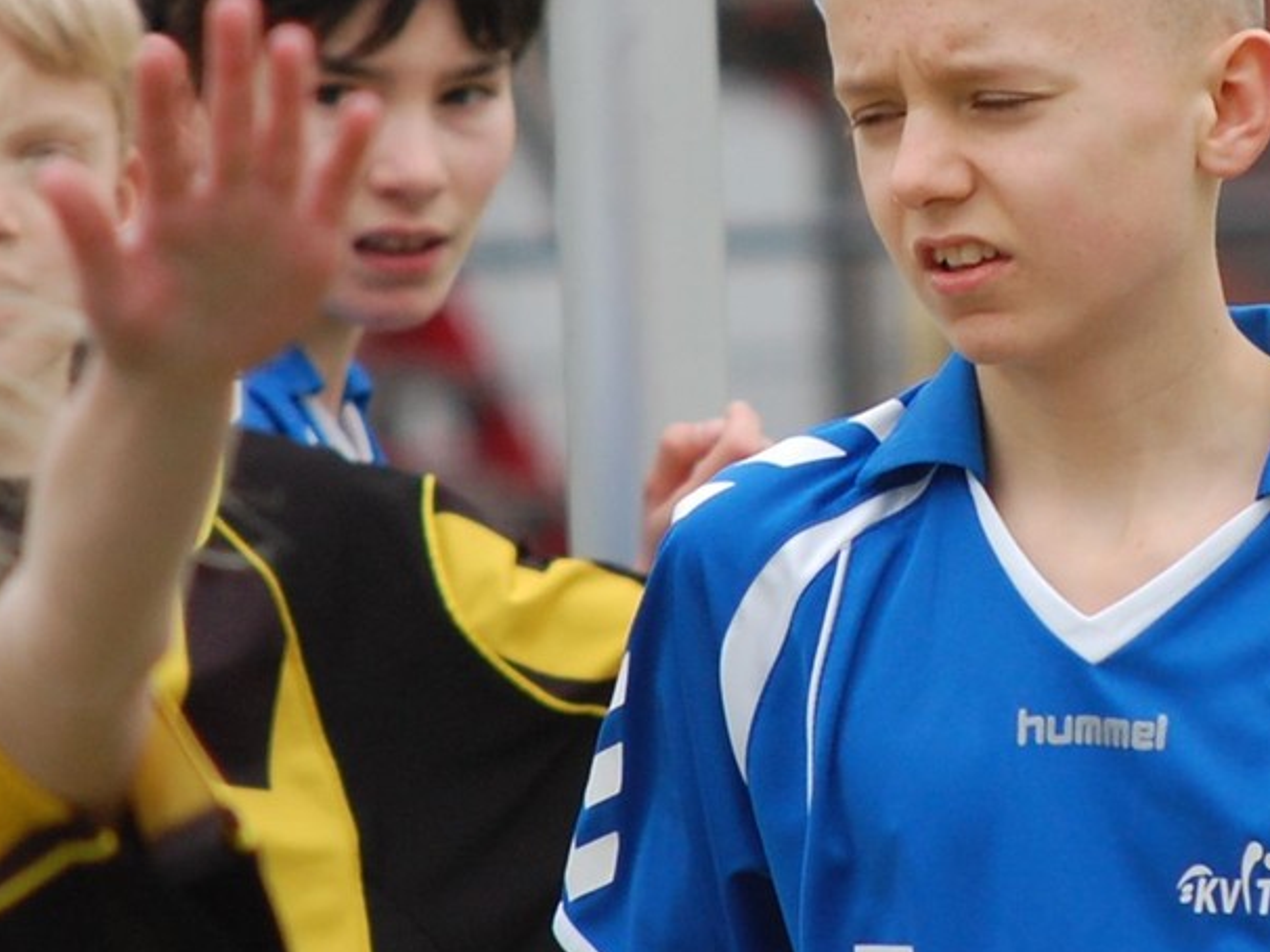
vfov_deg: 3.1
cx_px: 1067
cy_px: 327
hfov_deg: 4.1
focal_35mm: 487
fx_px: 17860
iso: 400
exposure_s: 1/500
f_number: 5.6
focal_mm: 200
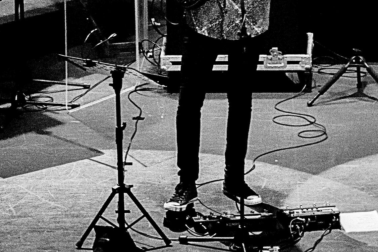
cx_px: -5
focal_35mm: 575
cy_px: 13
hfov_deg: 3.6
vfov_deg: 2.4
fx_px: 6036
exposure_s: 1/50
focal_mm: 180
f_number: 4.8
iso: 5000
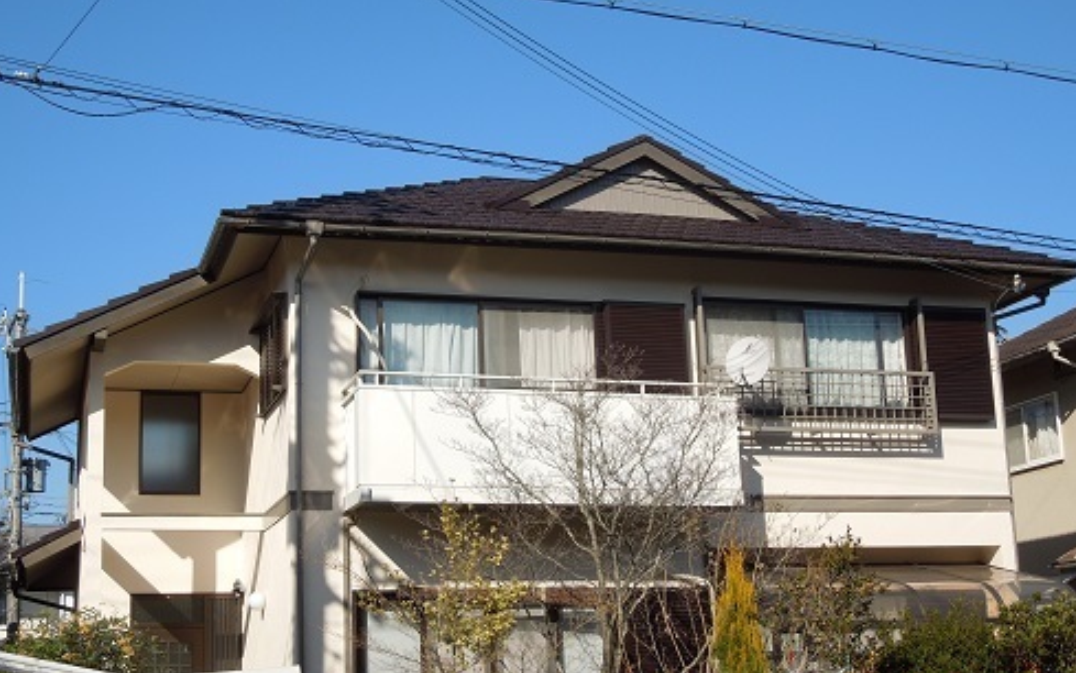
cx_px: 544
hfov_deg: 38.9
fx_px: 1525
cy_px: 366
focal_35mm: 52
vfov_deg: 24.9
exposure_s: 1/800
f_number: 4
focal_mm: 8.7
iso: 100
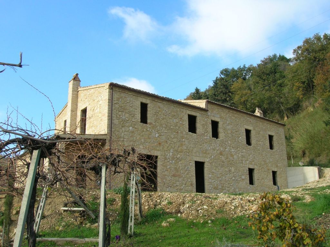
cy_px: 124
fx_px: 324
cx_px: 165
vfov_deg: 41.8
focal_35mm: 34
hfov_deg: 54.0
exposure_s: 1/160
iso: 50
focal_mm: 5.7
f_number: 4.9
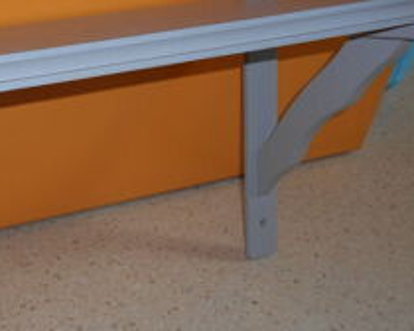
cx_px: 57
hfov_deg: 31.3
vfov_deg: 26.0
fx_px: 711
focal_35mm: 58
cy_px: 229
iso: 80
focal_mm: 4.6
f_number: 3.2
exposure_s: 1/25
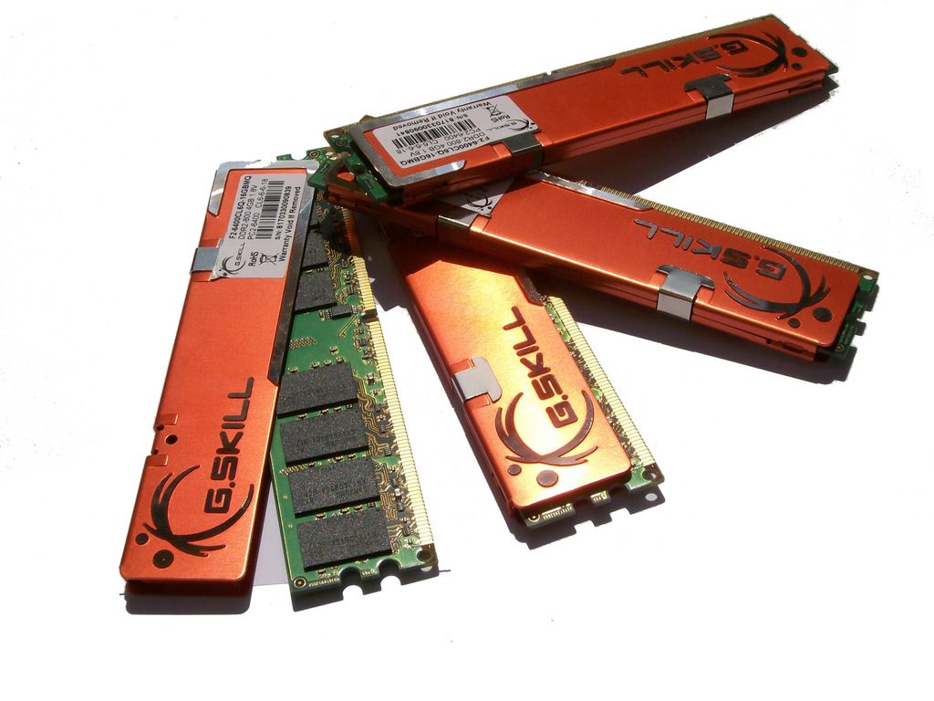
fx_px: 1511
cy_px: 350
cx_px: 467
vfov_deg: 26.1
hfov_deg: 34.3
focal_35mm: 56
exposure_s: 1/1401
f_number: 6
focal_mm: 9.4
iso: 80
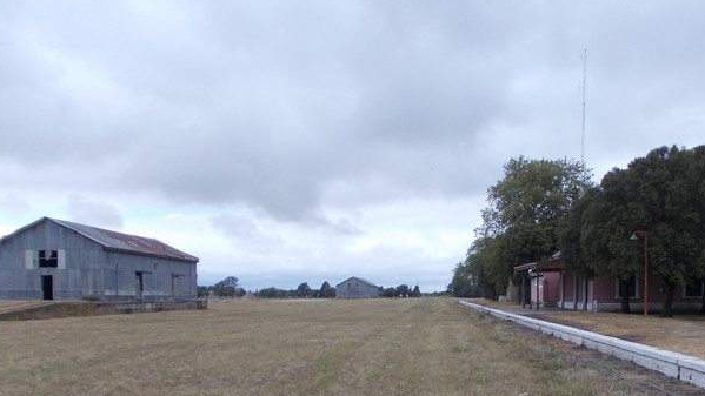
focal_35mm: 39
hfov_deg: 51.3
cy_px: 331
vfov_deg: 29.6
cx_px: 419
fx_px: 729
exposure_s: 1/250
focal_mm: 4
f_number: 5.4
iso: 80
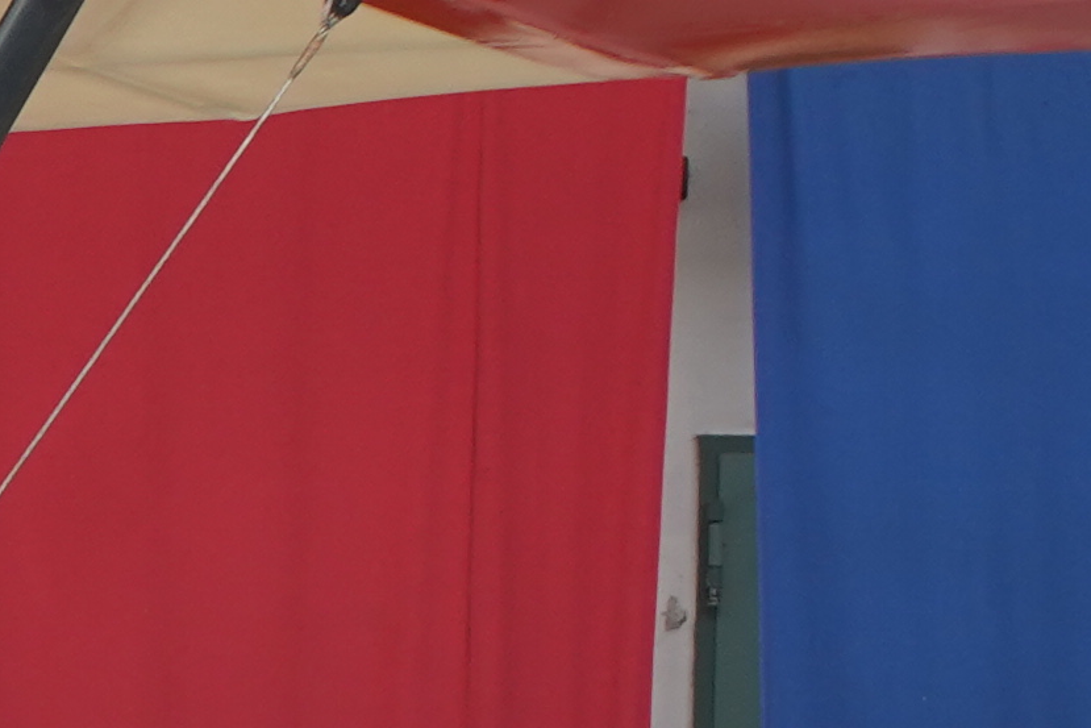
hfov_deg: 7.0
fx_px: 8335
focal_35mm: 275
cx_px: -1645
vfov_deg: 4.9
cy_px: 1390
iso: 400
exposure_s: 1/30
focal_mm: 38
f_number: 5.6
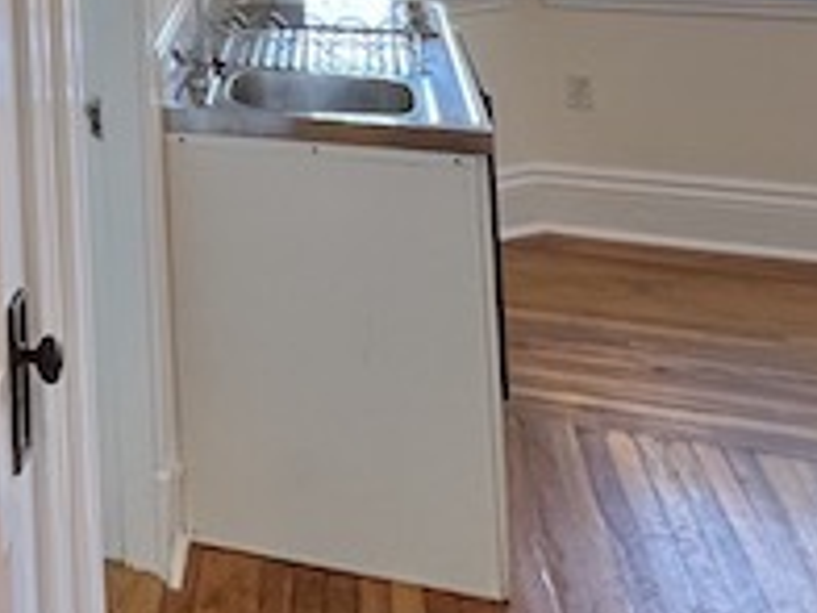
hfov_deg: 29.4
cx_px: -238
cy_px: -309
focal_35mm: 53
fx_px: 1251
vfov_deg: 22.5
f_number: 1.8
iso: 320
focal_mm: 1.57
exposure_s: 1/60
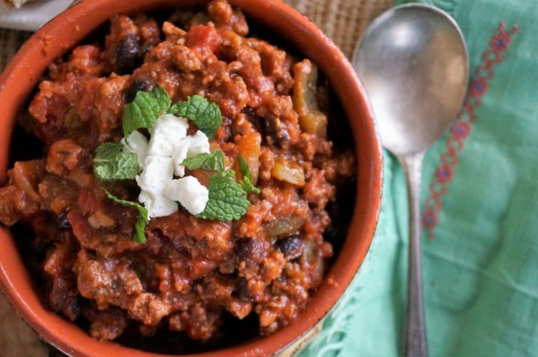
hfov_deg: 43.7
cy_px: 178
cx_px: 269
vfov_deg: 29.8
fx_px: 672
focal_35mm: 45
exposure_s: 1/160
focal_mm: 30
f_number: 4
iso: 2500
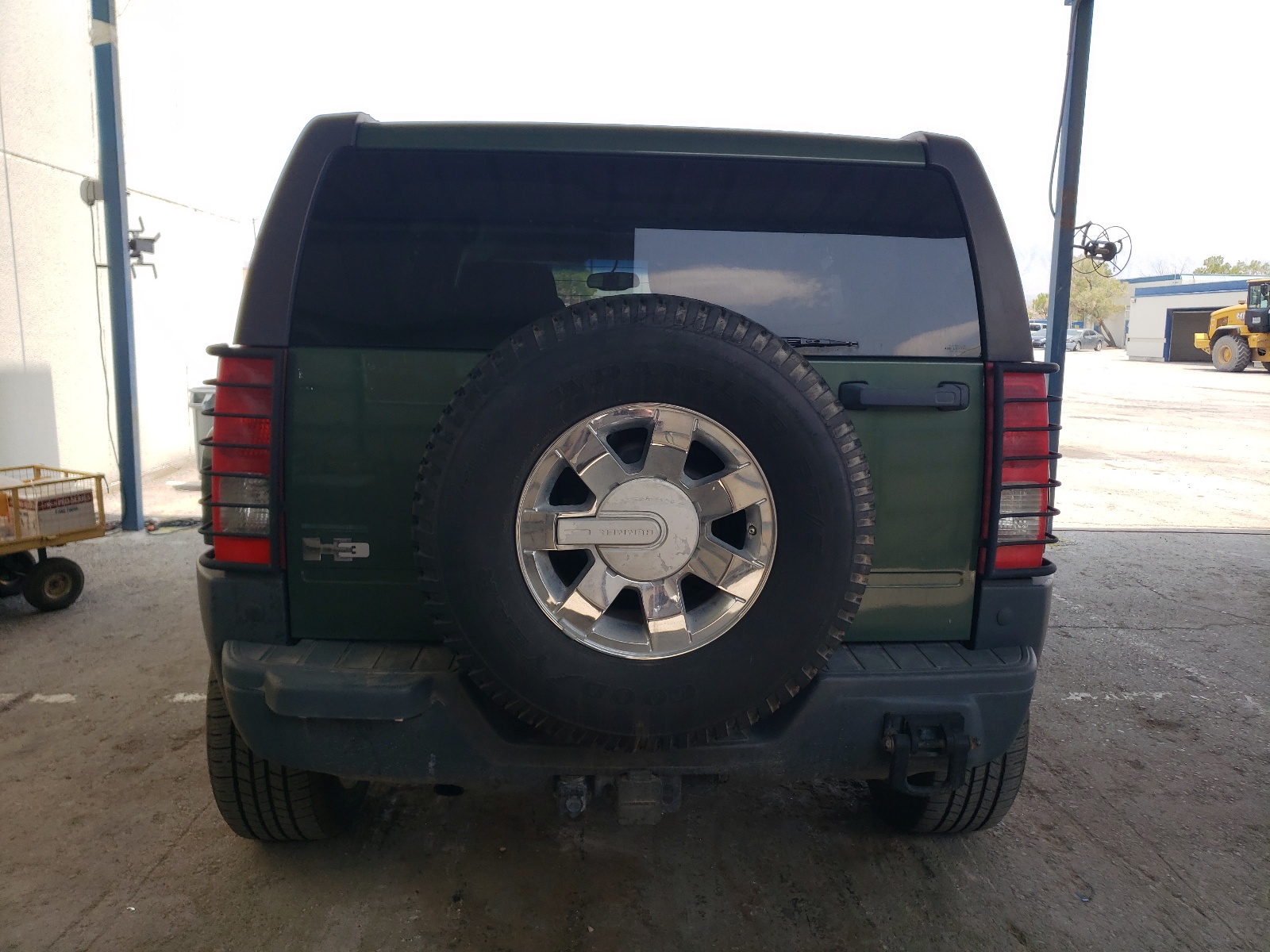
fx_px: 954
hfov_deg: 67.3
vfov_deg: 53.1
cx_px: 635
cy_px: 476
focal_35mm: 26
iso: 50
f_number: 1.5
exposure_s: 1/909
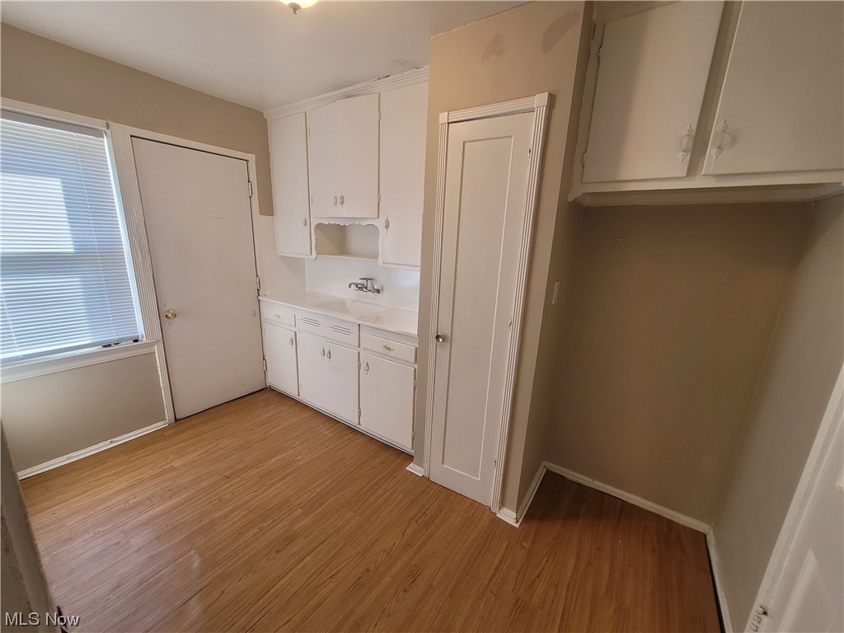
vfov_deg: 89.9
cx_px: 422
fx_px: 317
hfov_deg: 106.2
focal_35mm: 13
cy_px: 316
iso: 64
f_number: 2.2
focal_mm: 1.74
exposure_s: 1/59
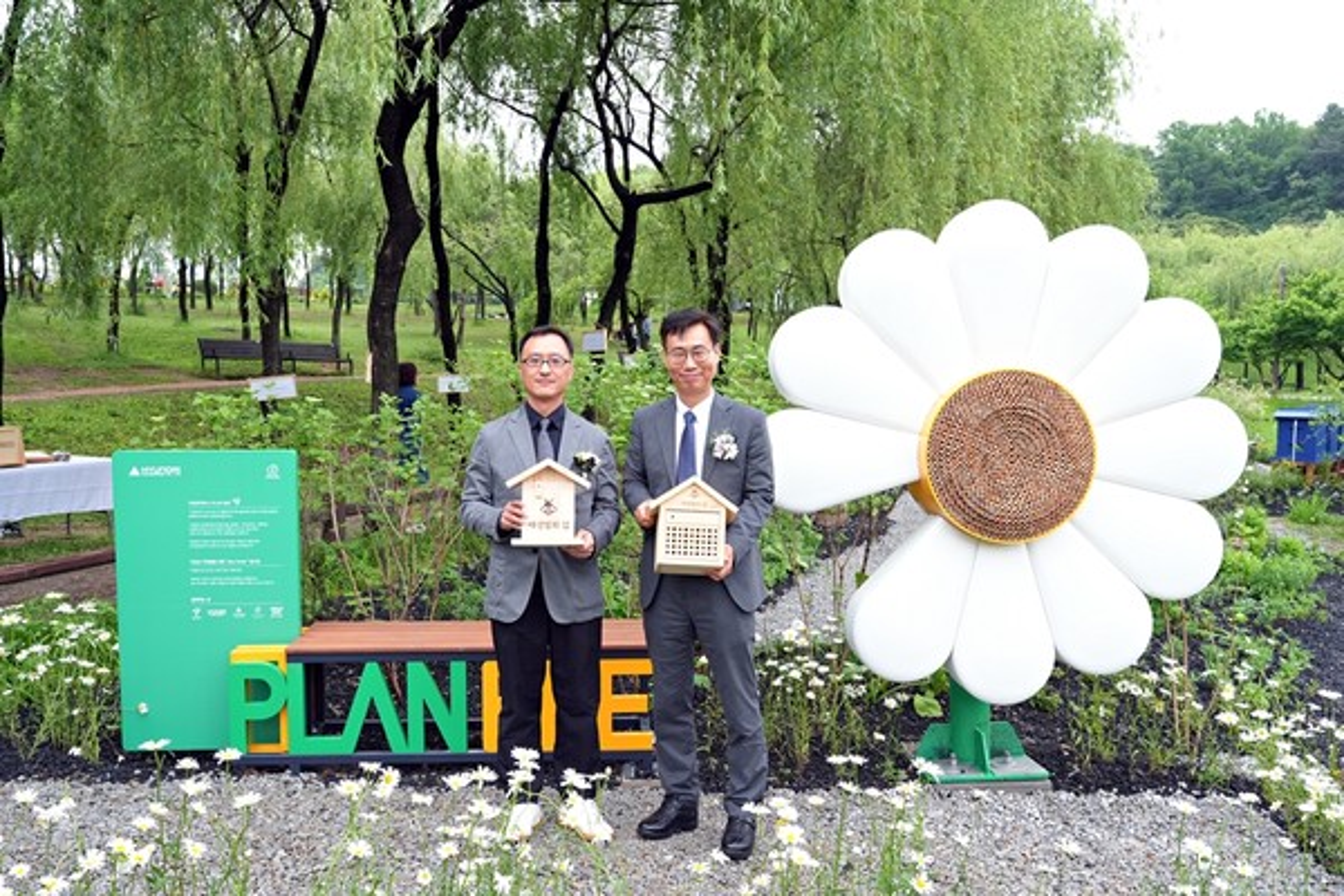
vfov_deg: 45.0
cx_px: 672
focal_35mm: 29
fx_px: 1083
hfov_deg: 63.7
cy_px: 448
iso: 1250
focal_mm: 29
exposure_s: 1/250
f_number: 6.3
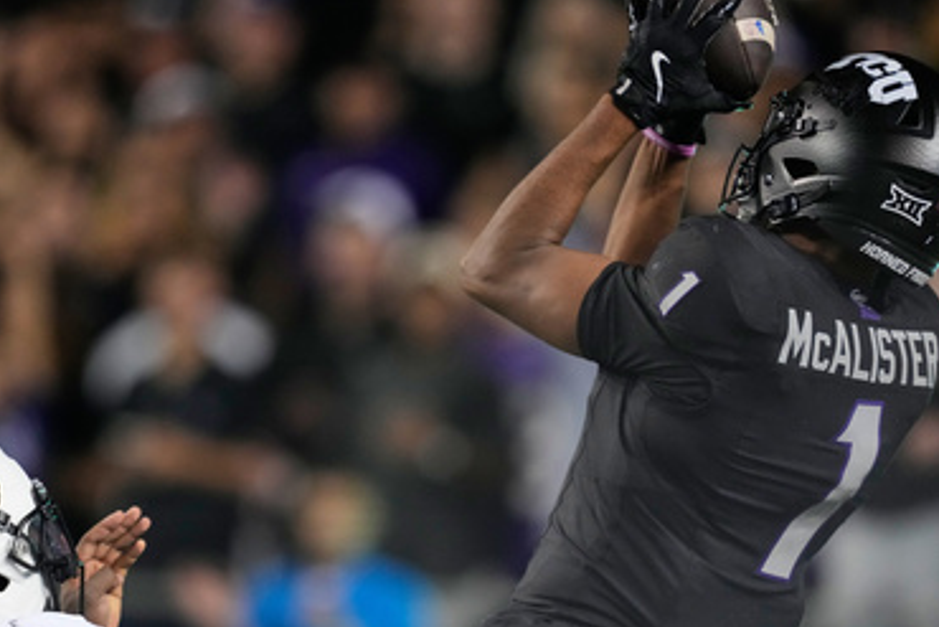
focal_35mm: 553
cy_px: 362
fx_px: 14429
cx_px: 365
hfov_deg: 3.7
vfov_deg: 2.5
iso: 5000
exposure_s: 1/2000
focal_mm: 400
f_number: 2.8
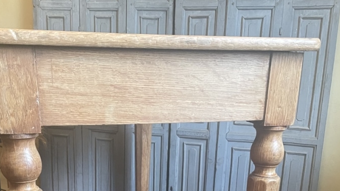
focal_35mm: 51
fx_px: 460
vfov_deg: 21.9
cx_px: 158
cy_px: 224
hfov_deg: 40.6
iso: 500
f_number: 1.6
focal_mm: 4.2
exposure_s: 1/50
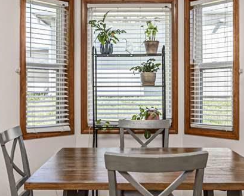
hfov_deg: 42.0
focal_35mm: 44
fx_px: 318
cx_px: 126
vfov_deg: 34.2
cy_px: 97
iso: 320
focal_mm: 10
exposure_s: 1/60
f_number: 10
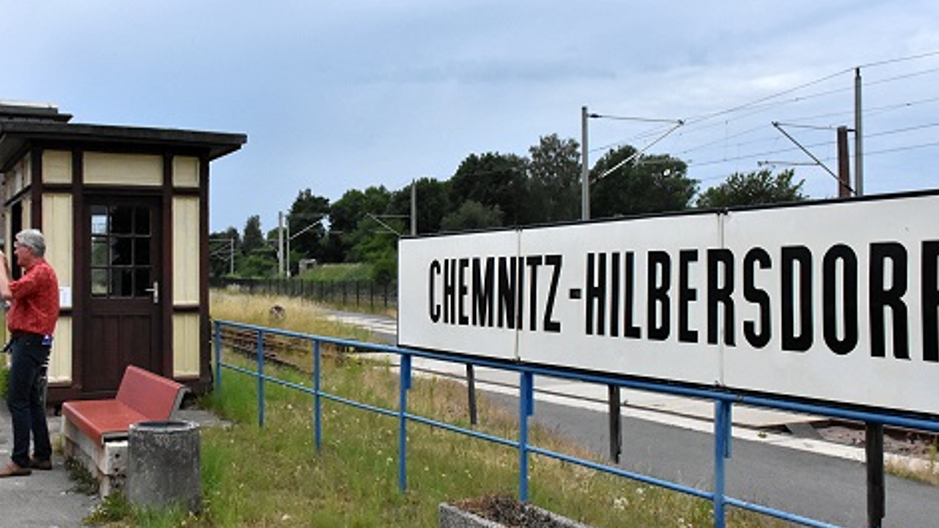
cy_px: 273
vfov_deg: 29.7
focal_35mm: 40
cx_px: 397
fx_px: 996
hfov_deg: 50.3
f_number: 8
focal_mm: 20
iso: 2200
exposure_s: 1/8000
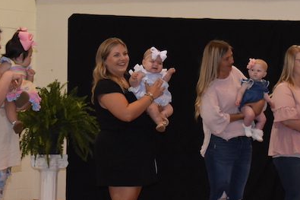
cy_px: 79
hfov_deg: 13.5
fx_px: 1266
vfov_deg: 9.0
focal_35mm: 152
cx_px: 141
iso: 1600
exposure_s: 1/100
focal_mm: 40
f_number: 5
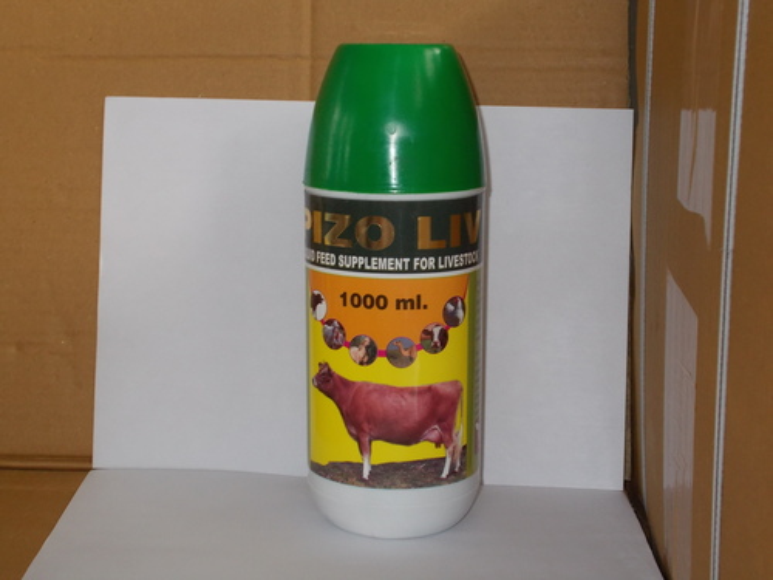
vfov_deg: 25.2
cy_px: 290
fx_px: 1295
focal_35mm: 58
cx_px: 386
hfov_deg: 33.2
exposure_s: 1/30
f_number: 4.9
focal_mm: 10.3
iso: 200
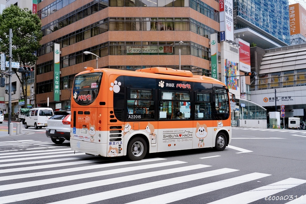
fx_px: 315
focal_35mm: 37
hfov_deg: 51.9
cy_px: 102
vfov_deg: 36.0
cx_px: 153
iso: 320
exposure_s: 1/320
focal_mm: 37
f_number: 8
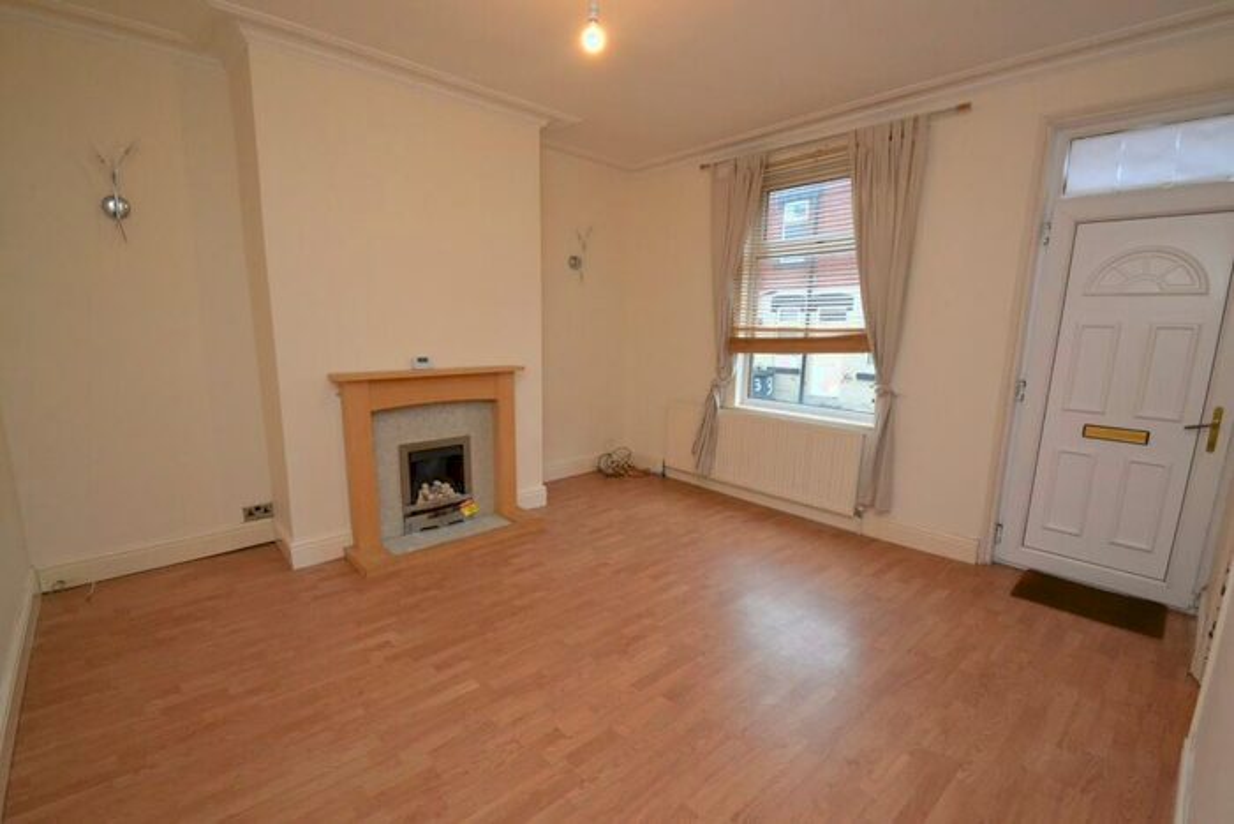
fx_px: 514
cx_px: 617
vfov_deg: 77.4
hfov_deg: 100.4
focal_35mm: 15
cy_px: 412
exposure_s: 1/60
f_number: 10
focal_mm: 10
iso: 3200
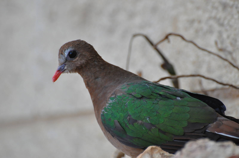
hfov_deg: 4.6
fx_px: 2984
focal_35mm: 450
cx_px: 120
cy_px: 79
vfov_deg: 3.0
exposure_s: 1/320
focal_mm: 300
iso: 1600
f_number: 5.6
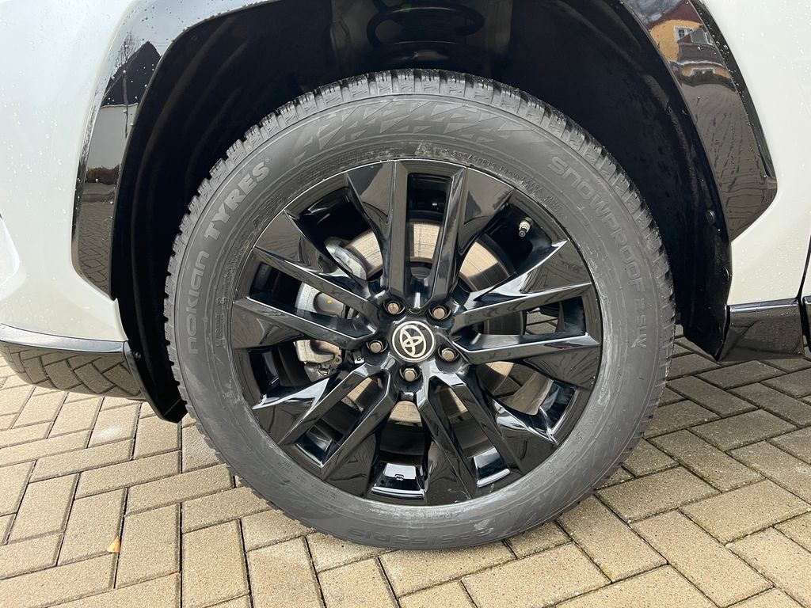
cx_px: 406
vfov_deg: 53.1
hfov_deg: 67.3
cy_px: 304
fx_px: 609
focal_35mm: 26
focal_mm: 5.1
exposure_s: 1/60
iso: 160
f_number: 1.6
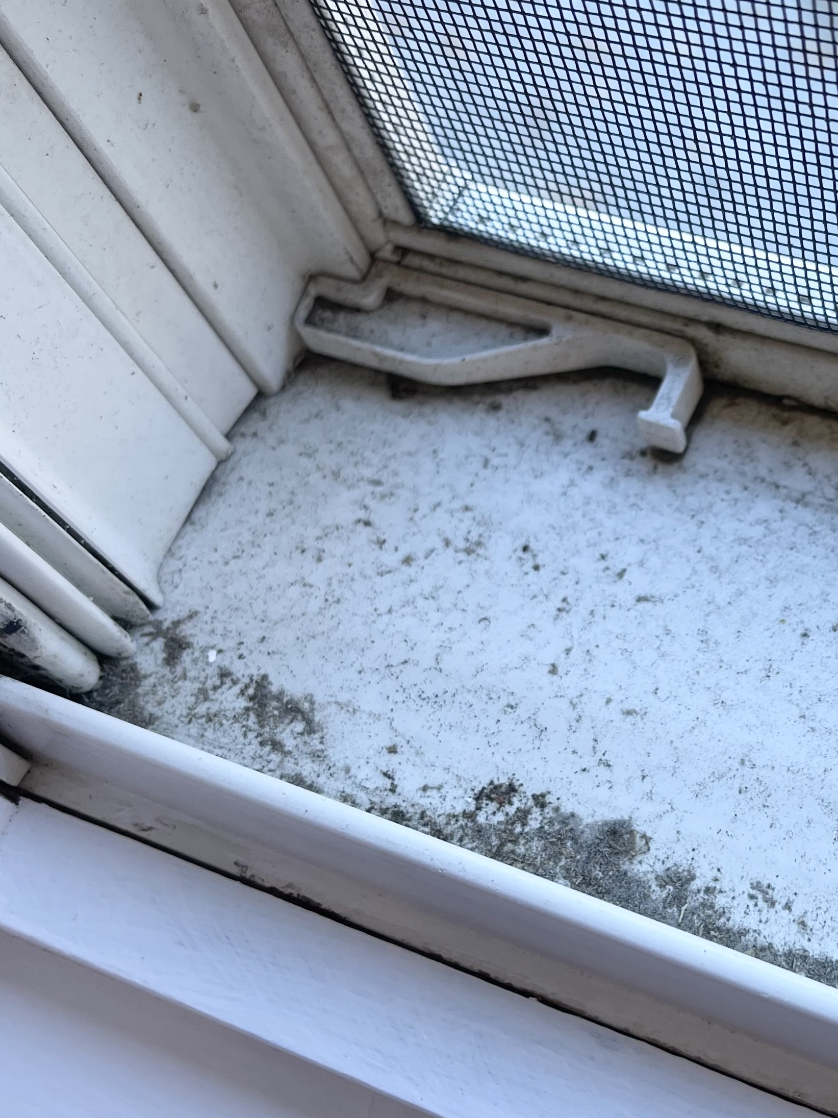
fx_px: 1485
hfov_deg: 30.6
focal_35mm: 46
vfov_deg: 41.2
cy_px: 536
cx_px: 696
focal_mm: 5.1
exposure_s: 1/120
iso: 40
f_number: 1.6
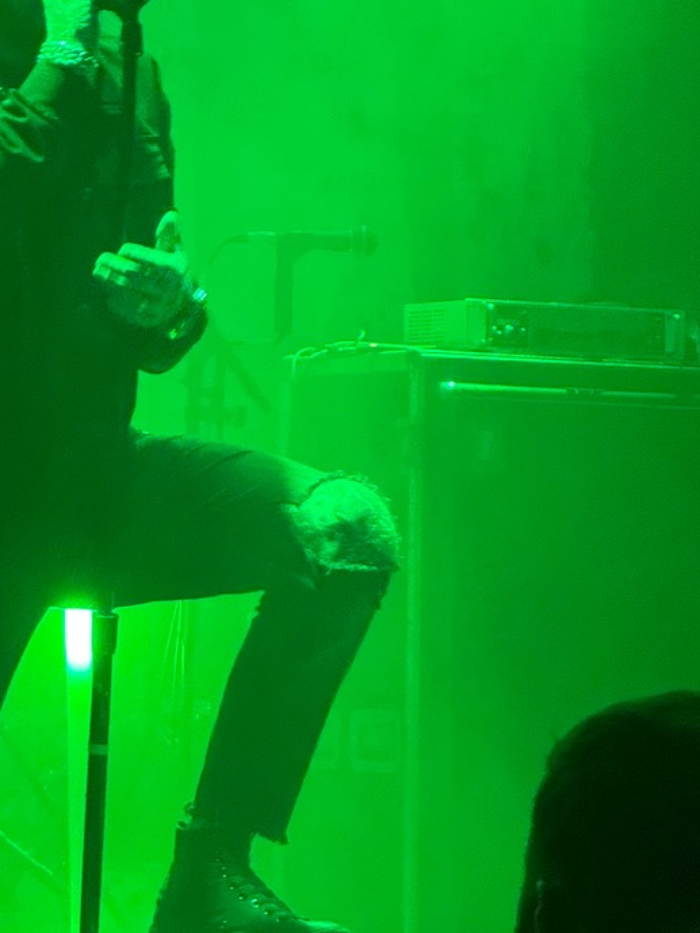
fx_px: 6011
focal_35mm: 223
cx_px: 95
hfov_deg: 6.7
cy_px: 179
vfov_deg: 8.9
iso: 800
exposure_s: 1/40
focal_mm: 15.66
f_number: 2.8
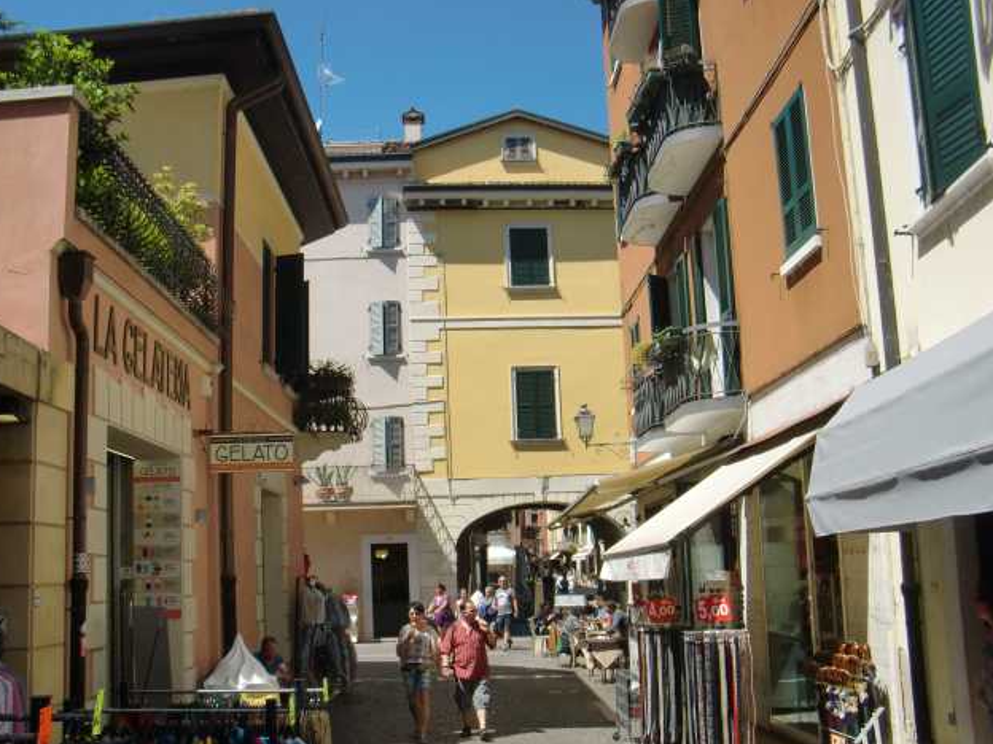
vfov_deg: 36.8
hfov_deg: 47.9
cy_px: 377
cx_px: 485
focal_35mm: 39
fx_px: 1119
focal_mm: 6.66
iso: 100
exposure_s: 1/200
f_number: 8.9
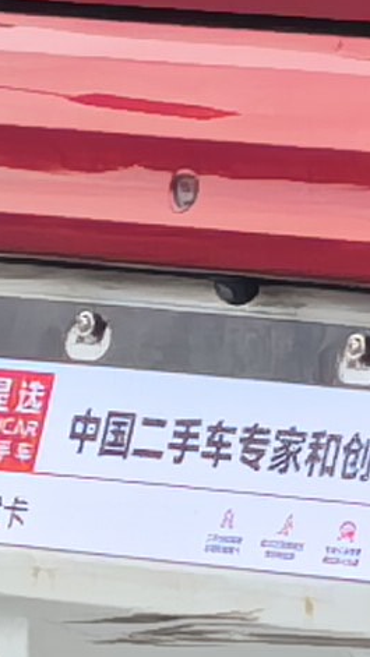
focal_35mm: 691
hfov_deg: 1.7
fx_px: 12050
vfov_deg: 3.1
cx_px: 2071
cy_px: 173
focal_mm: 6.98
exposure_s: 1/765
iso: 100
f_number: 2
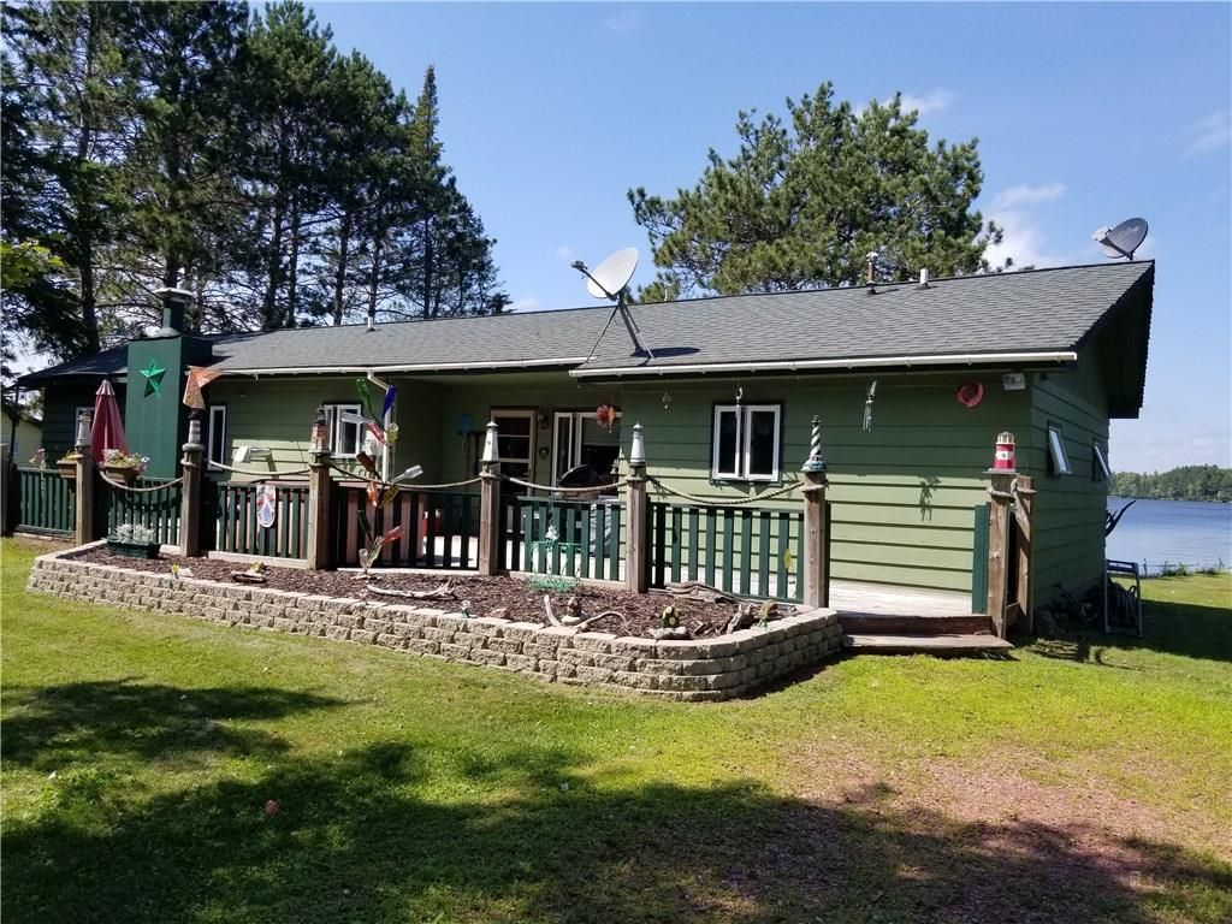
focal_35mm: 26
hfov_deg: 67.3
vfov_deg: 53.1
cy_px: 462
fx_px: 925
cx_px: 616
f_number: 1.7
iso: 50
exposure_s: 1/1712
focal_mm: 4.25
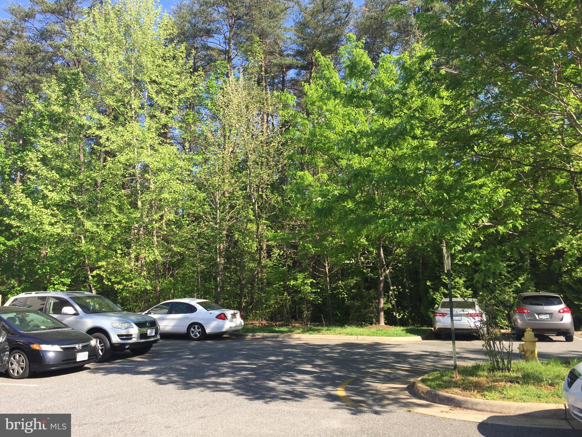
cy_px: 218
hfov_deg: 61.7
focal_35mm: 29
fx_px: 488
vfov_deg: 48.2
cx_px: 291
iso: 32
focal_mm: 4.15
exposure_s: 1/775
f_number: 2.2
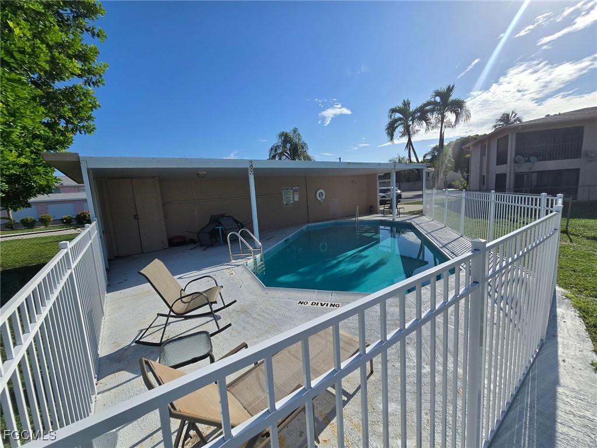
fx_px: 224
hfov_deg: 106.2
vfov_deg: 89.9
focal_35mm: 13
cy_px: 224
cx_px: 298
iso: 50
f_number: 2.2
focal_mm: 2.2
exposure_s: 1/5061
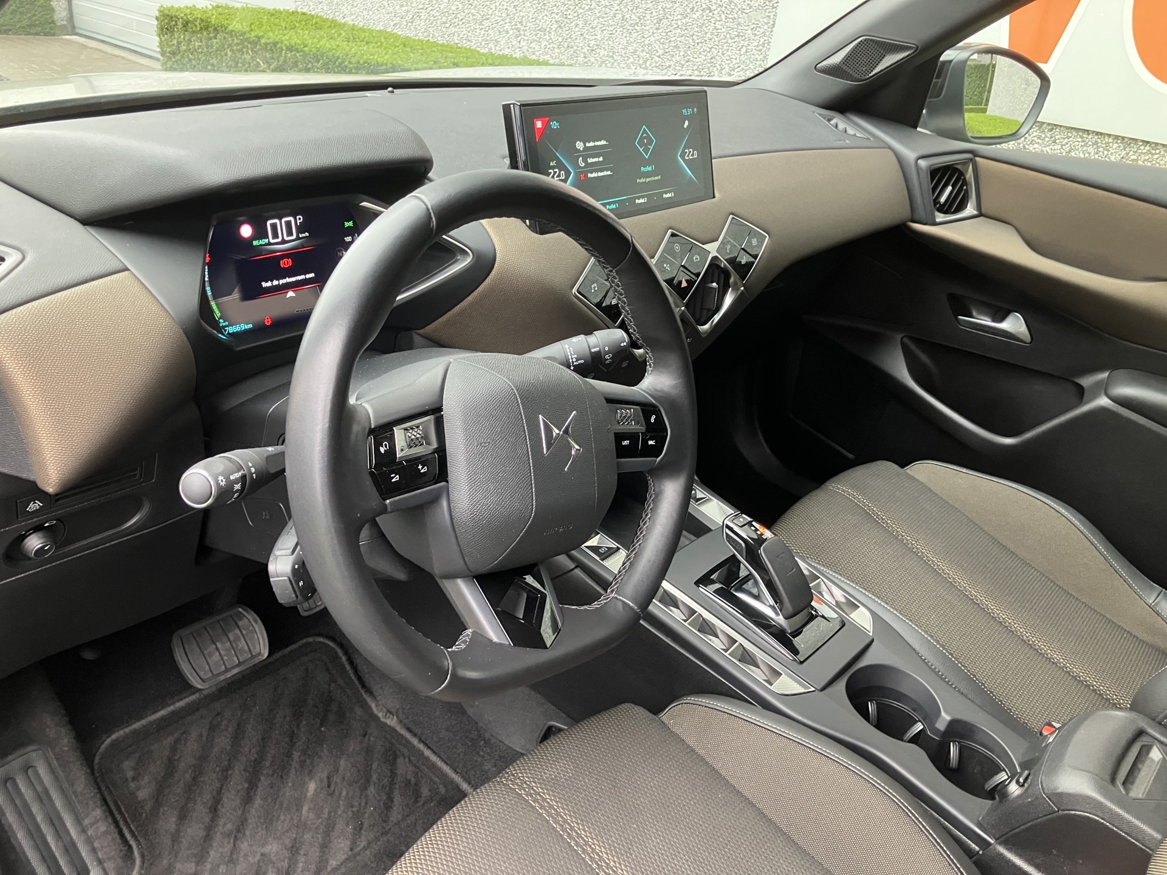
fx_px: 944
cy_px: 438
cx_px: 584
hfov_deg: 63.4
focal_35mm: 28
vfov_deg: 49.7
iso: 250
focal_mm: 3.99
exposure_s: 1/60
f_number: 1.8
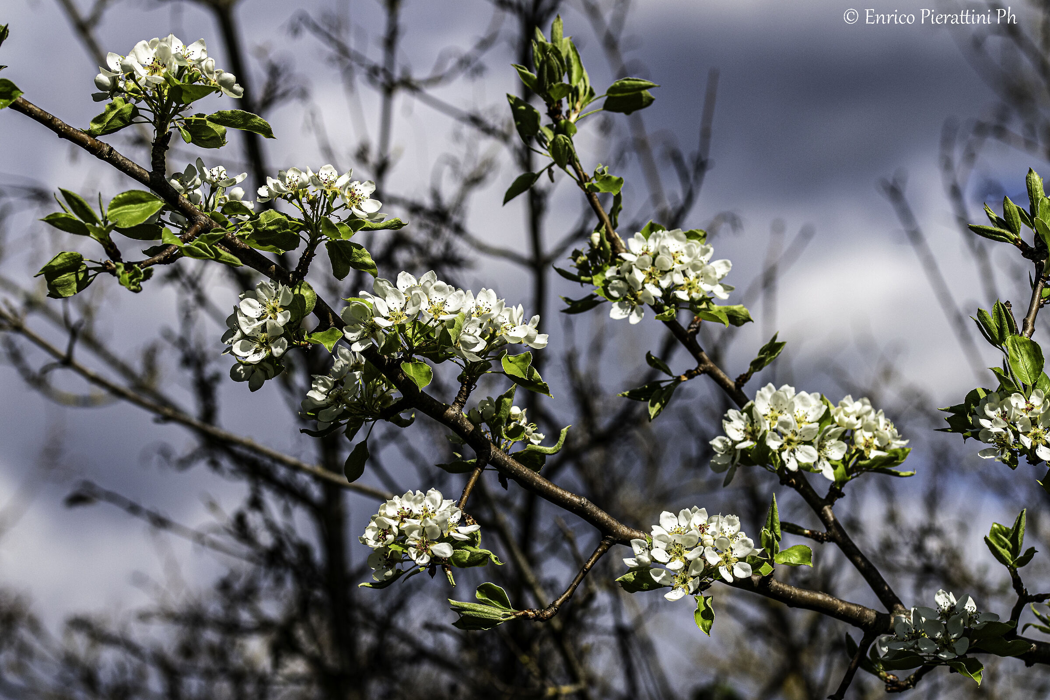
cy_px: 350
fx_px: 4593
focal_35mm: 158
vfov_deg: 8.7
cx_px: 525
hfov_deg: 13.0
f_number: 7.1
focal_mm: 105
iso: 200
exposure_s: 1/2000
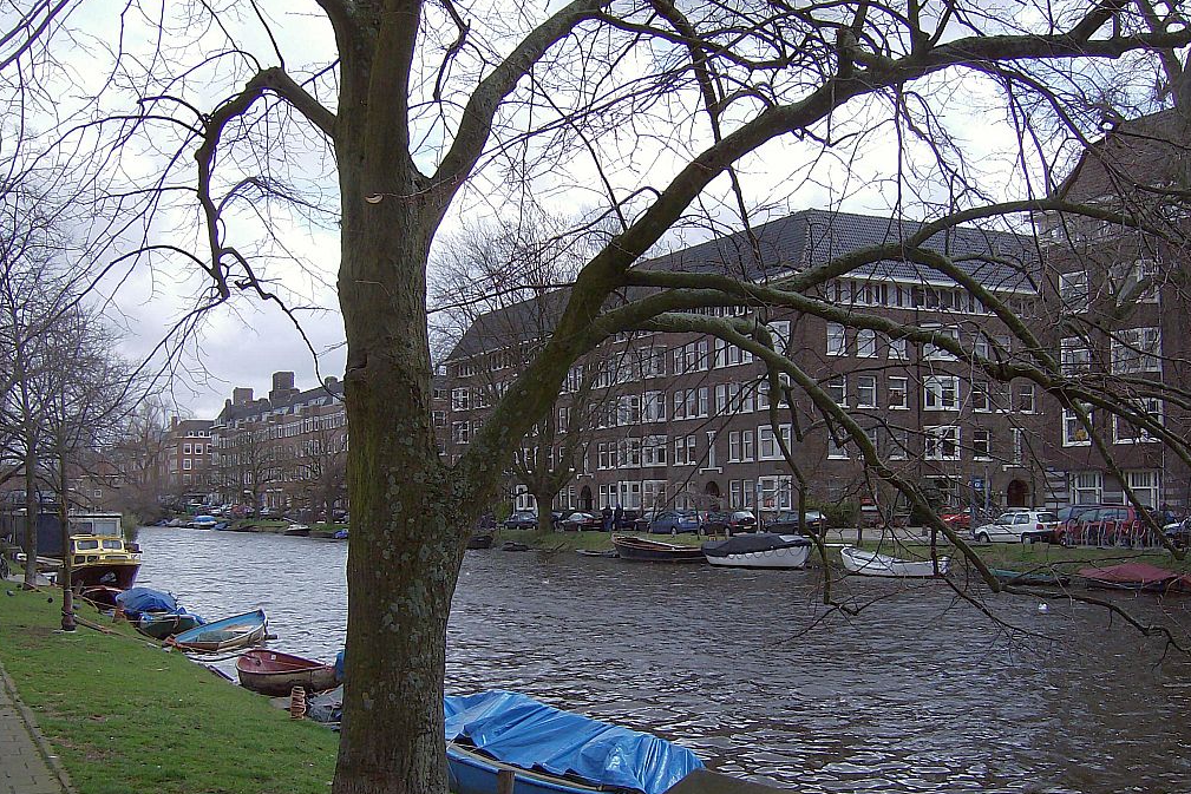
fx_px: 1323
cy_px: 443
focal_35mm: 40
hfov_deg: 48.5
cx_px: 596
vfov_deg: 33.4
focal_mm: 6.4
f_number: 4.8
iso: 100
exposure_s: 1/462
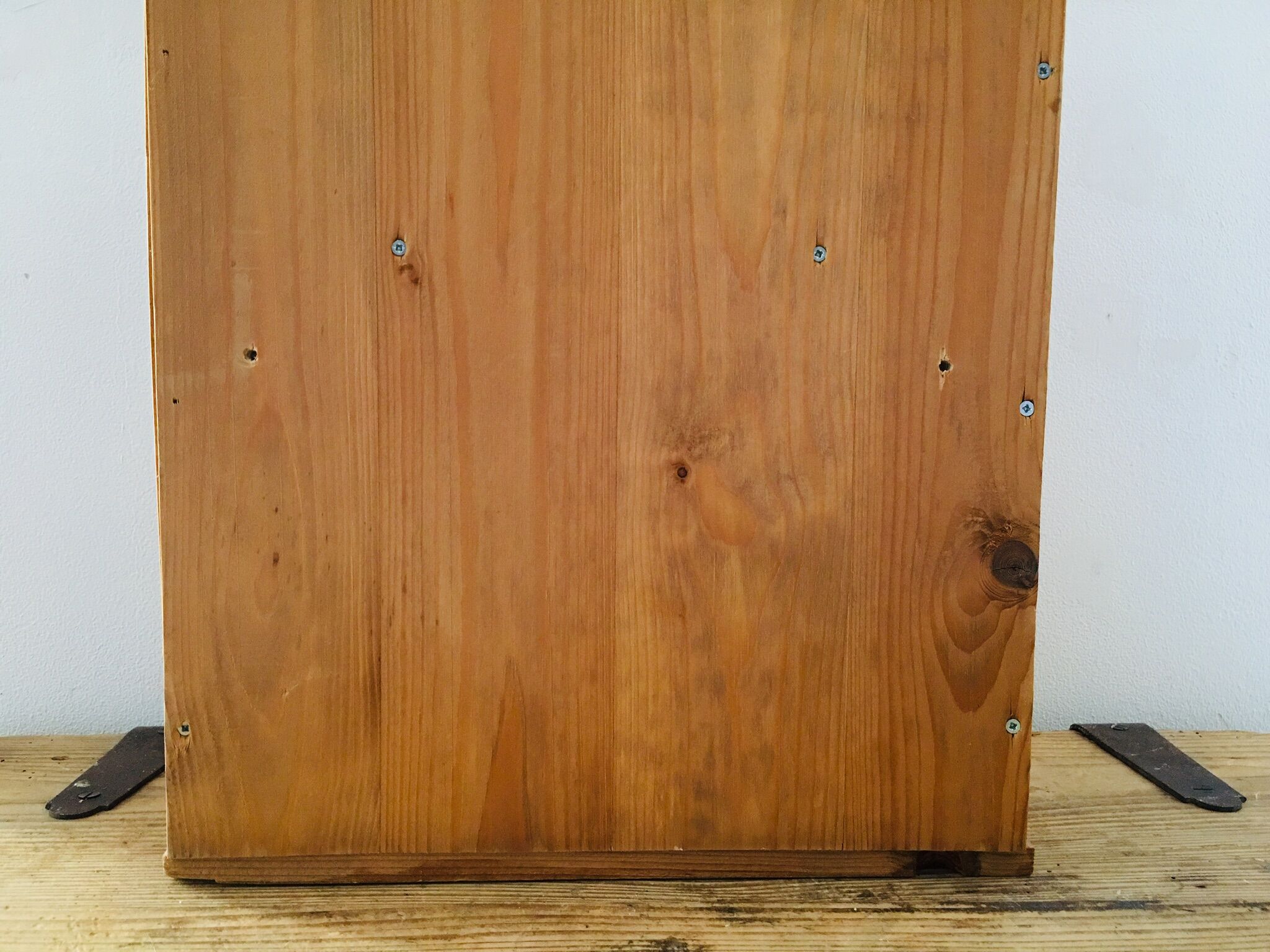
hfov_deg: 61.7
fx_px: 1064
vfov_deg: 48.2
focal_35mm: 29
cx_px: 635
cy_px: 476
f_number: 2.2
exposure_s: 1/17
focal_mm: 4.15
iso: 80
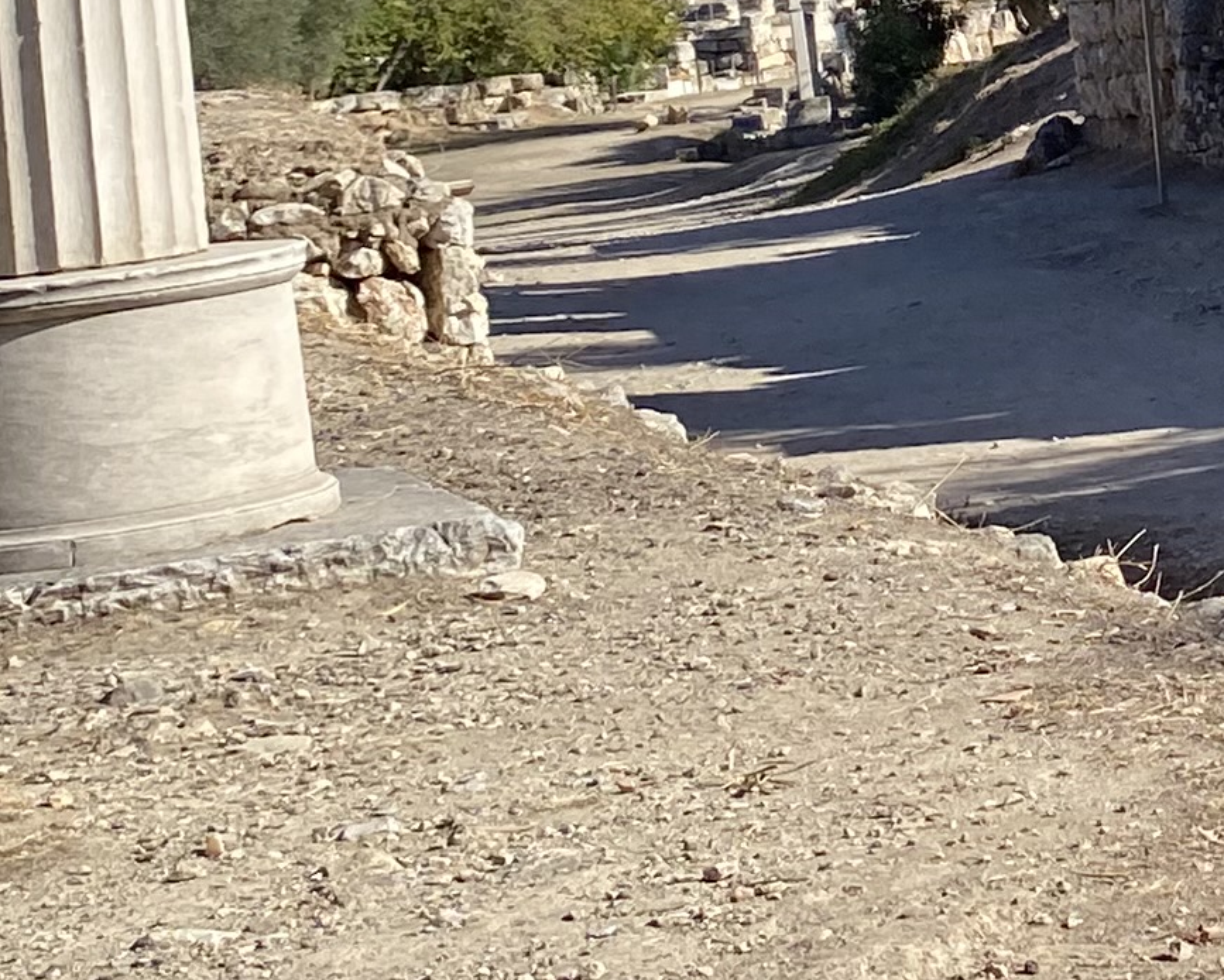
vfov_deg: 12.8
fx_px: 4276
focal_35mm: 118
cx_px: 2009
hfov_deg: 14.8
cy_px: -169
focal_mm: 4.25
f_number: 1.8
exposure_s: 1/1779
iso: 32
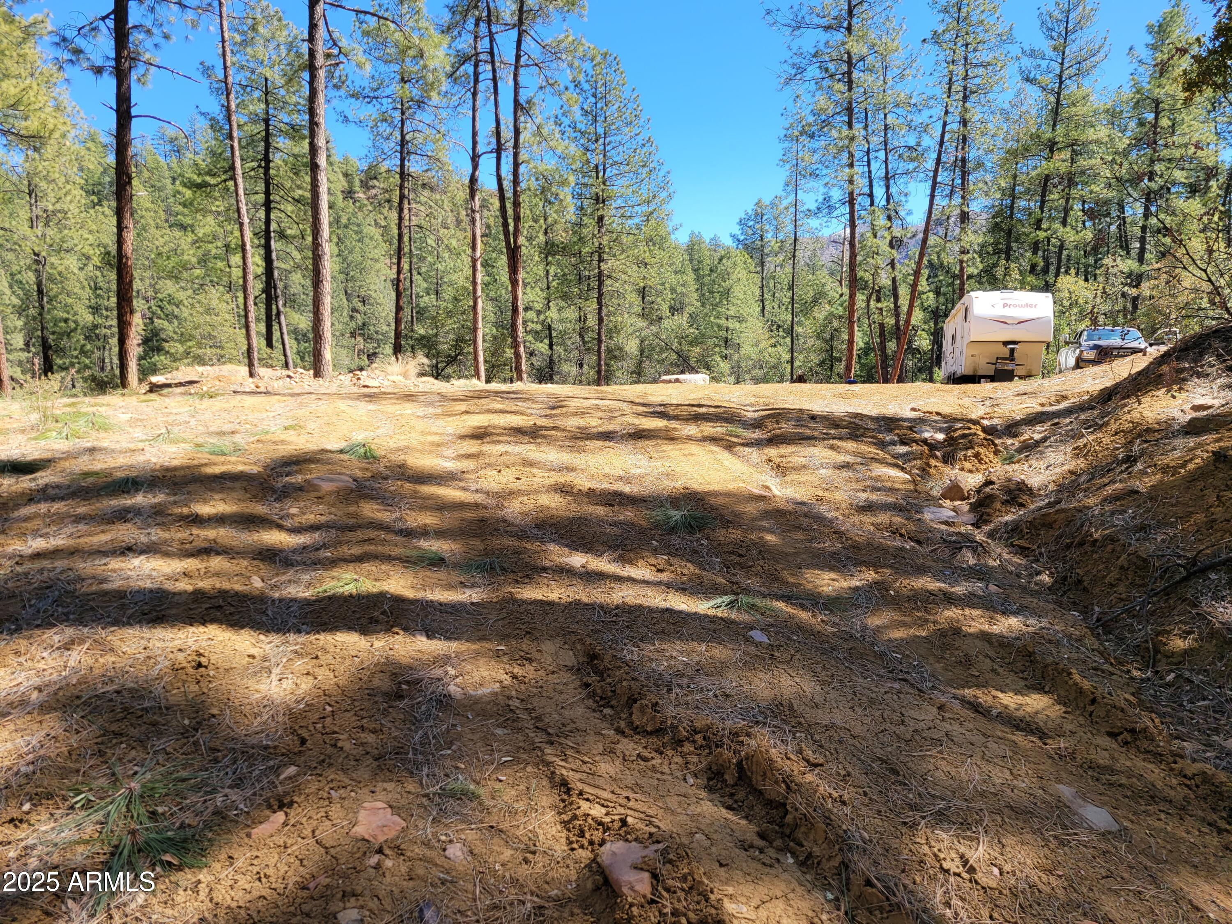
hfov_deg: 67.3
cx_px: 616
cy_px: 462
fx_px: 925
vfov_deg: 53.1
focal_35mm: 26
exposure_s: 1/760
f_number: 1.8
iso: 40
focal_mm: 5.4
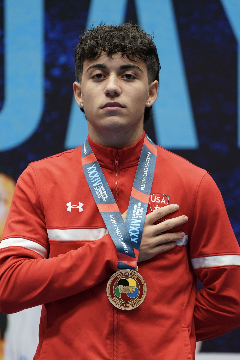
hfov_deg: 8.1
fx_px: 1700
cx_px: 120
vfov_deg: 12.1
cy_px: 180
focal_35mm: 170
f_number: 2.8
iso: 1250
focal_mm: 170
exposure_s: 1/320
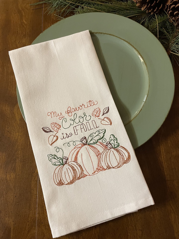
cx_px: 90
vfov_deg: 67.3
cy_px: 120
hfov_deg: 53.1
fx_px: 179
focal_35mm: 26
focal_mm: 4.2
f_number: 1.6
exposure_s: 1/40
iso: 400
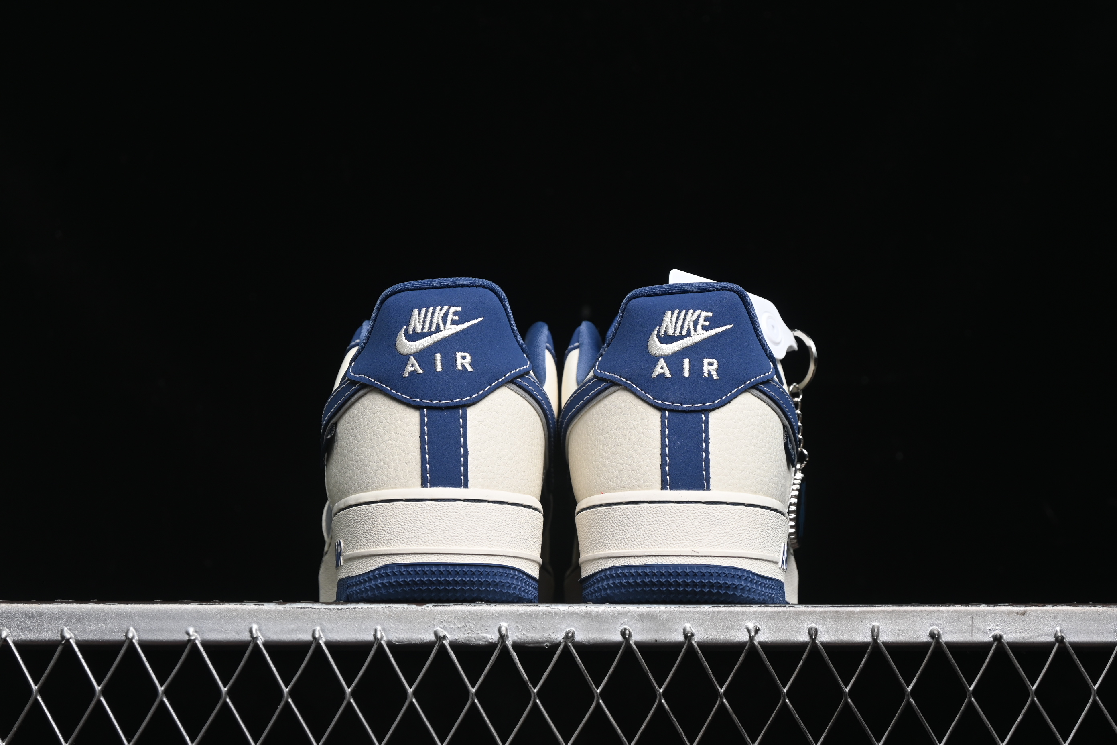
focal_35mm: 75
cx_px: 558
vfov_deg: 18.2
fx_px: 2327
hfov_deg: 27.0
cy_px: 372
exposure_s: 1/50
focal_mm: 50
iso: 160
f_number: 6.3
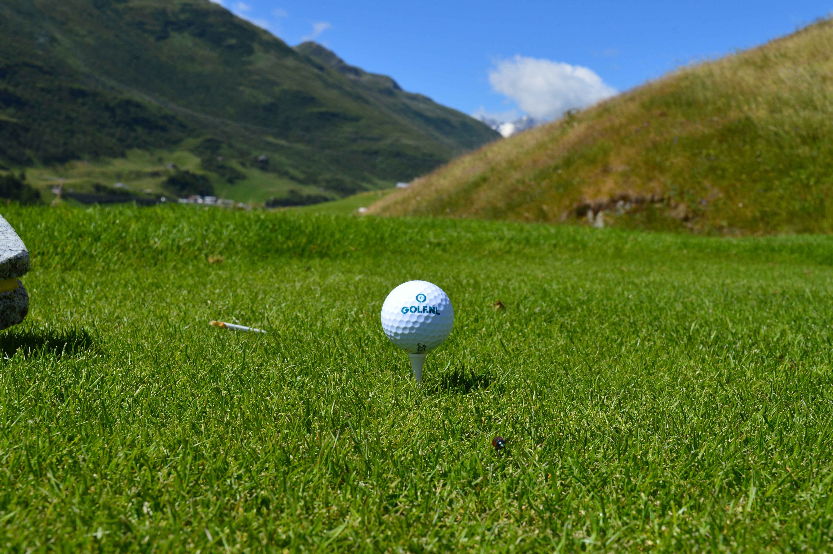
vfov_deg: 30.8
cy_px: 277
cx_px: 416
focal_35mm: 44
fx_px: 1006
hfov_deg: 45.0
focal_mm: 29
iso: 320
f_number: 11
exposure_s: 1/500
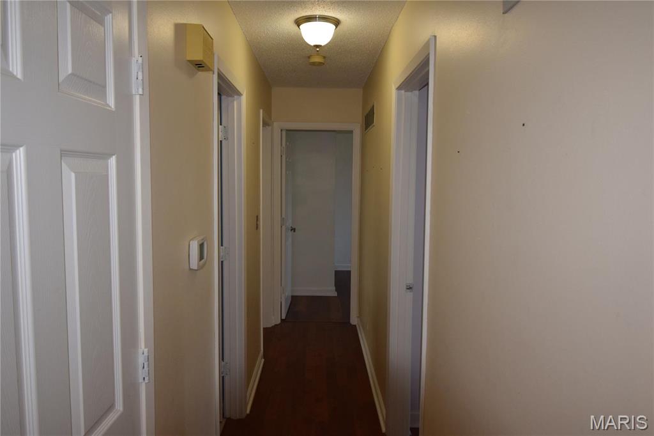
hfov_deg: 70.5
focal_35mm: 26
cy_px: 218
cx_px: 327
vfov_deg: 50.4
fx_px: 463
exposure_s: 1/80
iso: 800
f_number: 5.3
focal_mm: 17
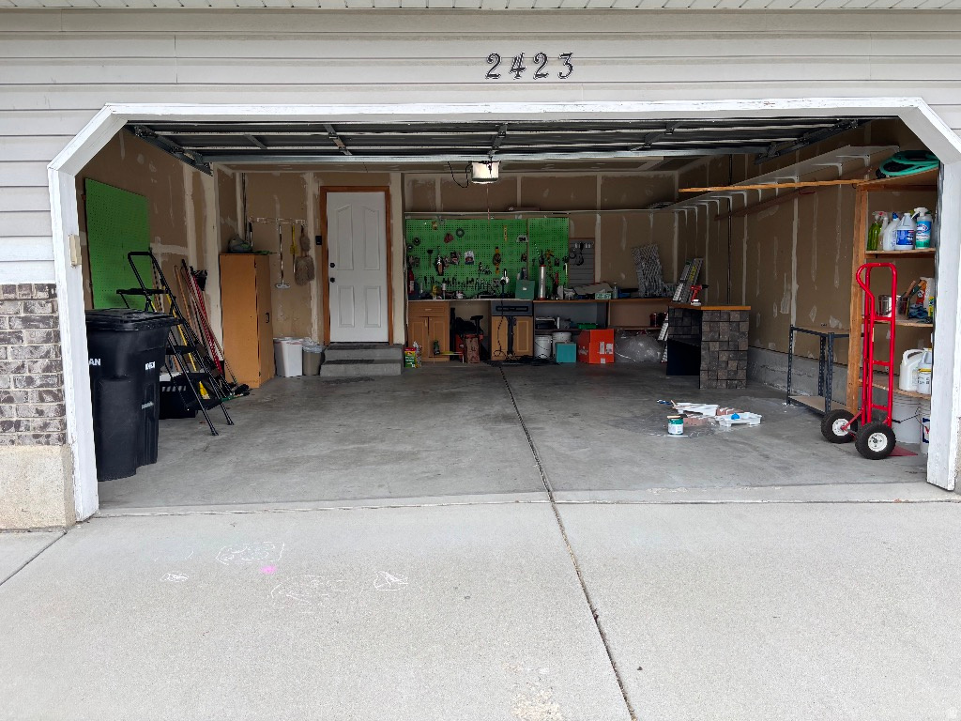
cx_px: 480
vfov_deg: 53.1
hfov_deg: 67.3
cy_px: 360
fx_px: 722
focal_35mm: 26
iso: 40
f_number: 1.6
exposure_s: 1/203
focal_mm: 5.96
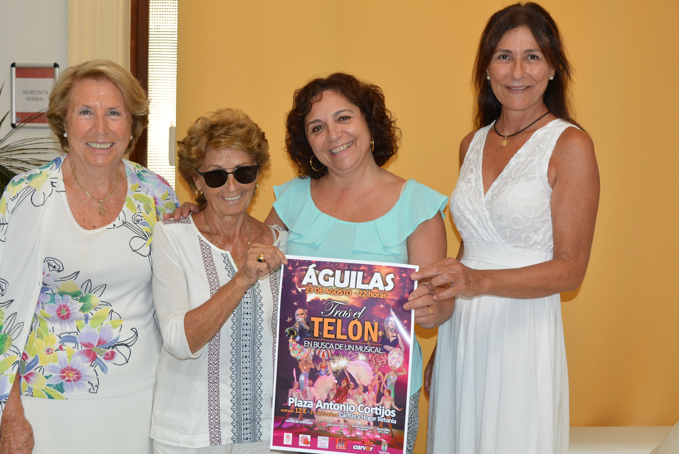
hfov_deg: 42.2
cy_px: 213
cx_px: 309
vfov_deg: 28.9
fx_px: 879
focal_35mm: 47
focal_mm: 27
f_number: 5
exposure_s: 1/200
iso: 400
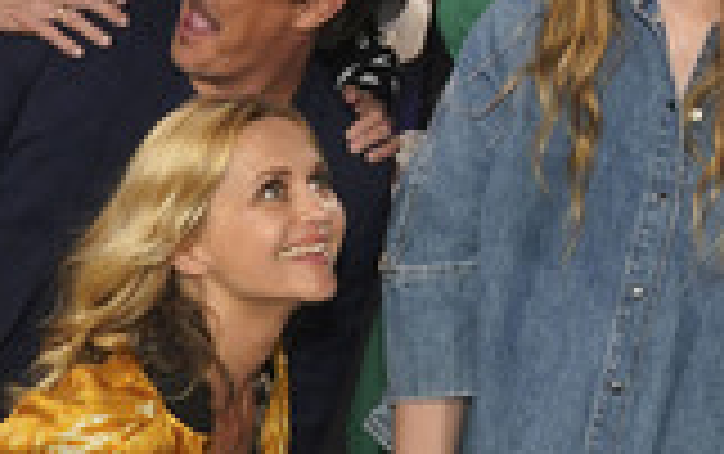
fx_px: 2311
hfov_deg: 17.6
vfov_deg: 11.1
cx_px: 632
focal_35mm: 117
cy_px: 4
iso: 1600
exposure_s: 1/200
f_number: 5
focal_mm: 41
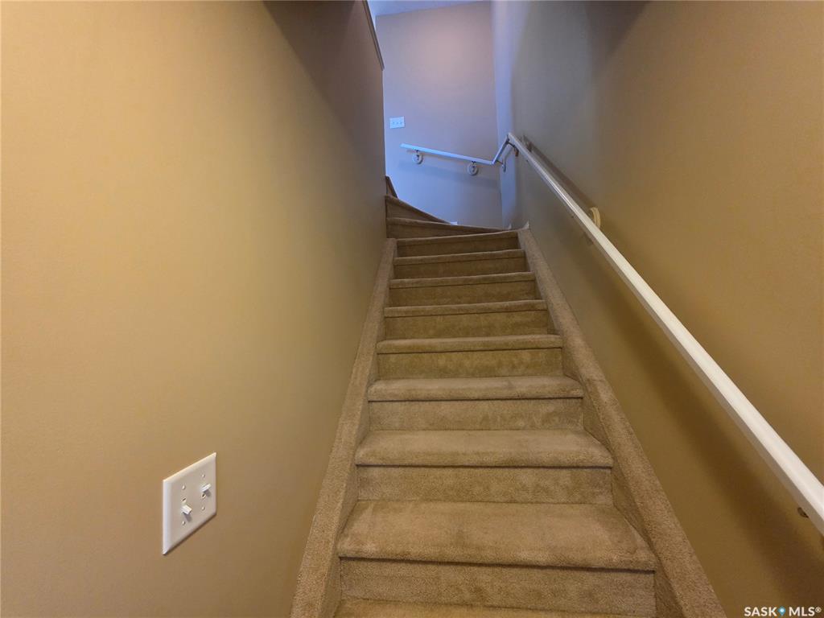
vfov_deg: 89.9
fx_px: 309
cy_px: 309
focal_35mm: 13
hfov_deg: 106.2
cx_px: 412
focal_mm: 2.2
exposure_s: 1/60
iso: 640
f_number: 1.9
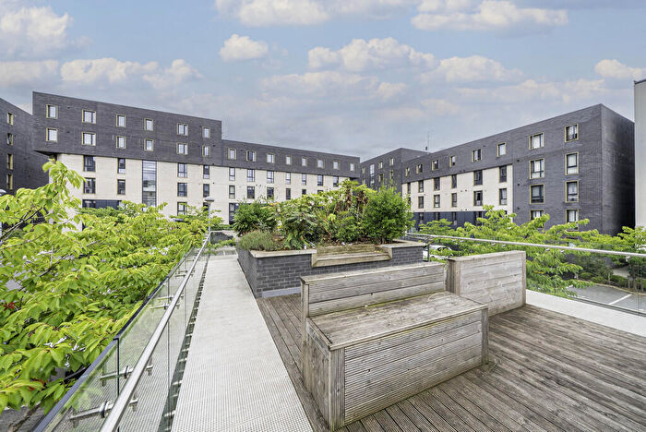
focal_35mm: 12
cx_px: 323
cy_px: 216
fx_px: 216
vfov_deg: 90.1
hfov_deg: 112.6
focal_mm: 12
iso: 80
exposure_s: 1/80
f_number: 11
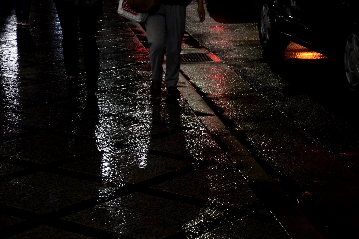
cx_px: 180
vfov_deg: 14.0
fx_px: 972
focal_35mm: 98
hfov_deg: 20.9
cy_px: 120
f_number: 5
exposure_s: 1/20
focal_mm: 65
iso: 1600
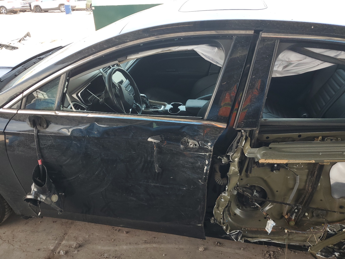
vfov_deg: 53.1
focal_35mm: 26
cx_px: 172
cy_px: 130
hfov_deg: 67.3
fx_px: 259
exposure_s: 1/217
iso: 50
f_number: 1.5
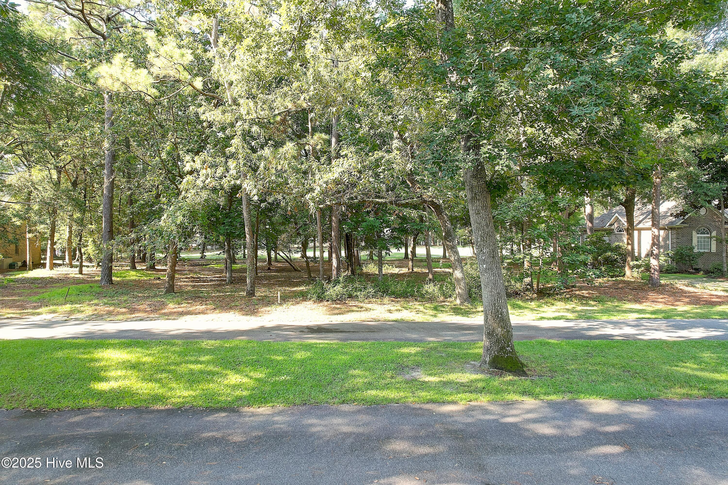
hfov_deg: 78.6
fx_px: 445
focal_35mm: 22
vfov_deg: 57.2
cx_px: 364
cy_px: 242
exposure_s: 1/40
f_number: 2.8
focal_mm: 8.4
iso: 100
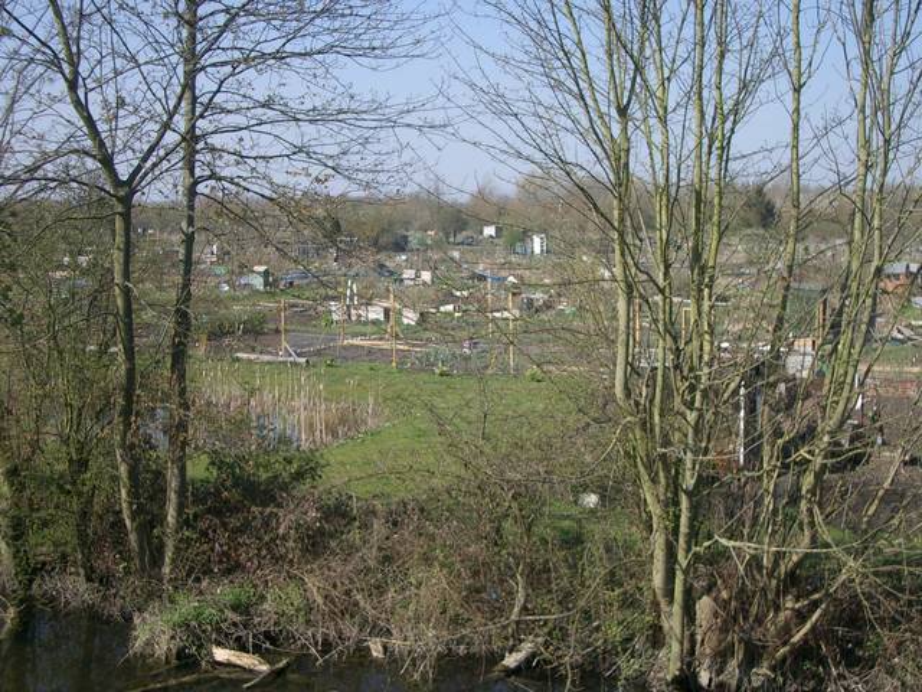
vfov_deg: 29.7
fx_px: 1305
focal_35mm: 49
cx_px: 461
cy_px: 346
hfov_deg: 38.9
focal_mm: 8.2
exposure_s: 1/800
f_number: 3.1
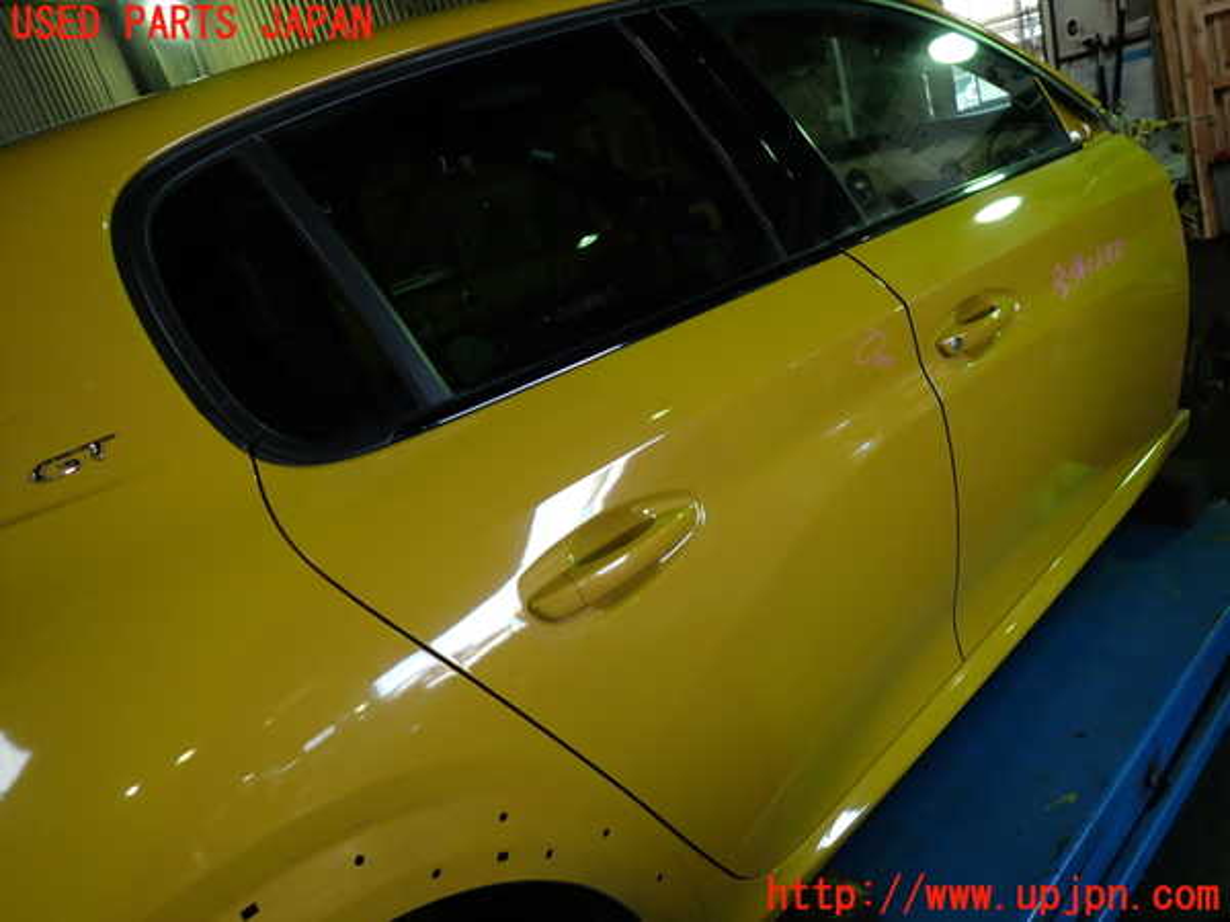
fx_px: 888
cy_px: 461
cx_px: 615
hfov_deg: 69.4
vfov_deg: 54.9
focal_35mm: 25
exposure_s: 1/60
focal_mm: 4.5
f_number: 2
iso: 125
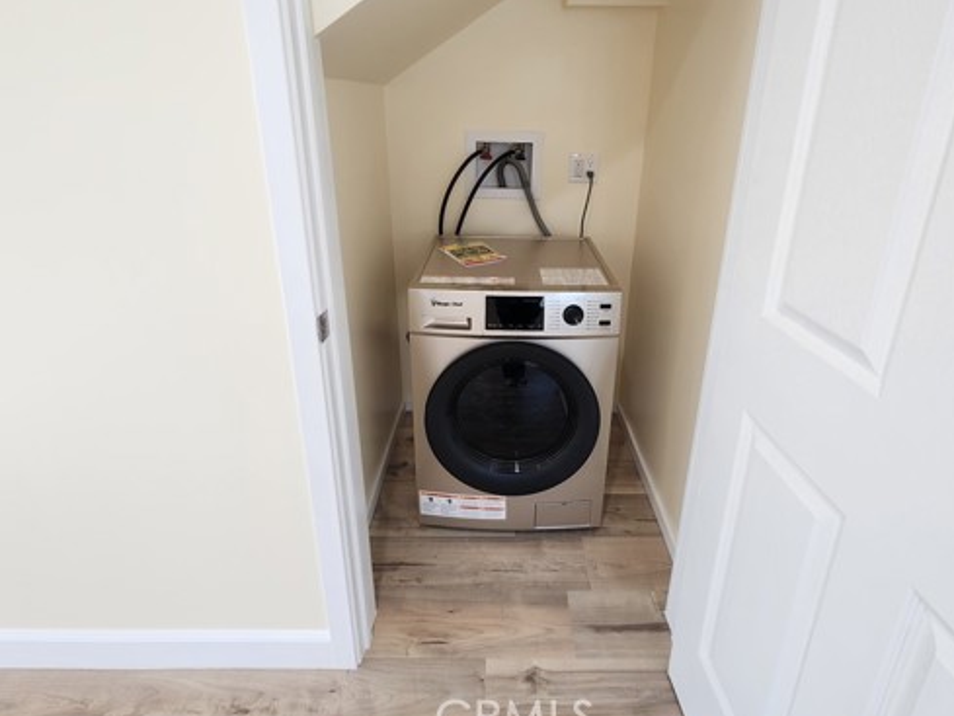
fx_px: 469
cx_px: 499
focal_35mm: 17
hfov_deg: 91.0
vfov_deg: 73.7
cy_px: 277
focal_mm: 2.2
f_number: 2.2
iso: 100
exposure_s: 1/60
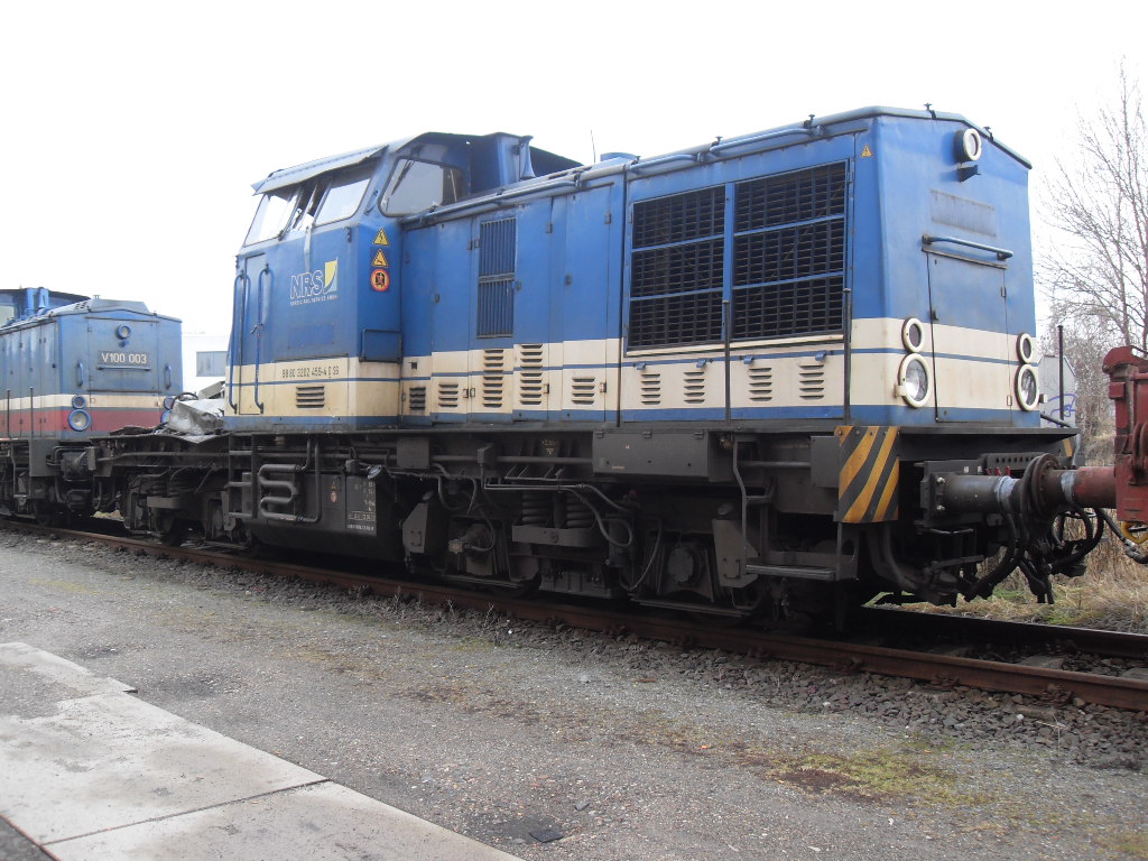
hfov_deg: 54.0
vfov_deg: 41.8
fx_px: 1128
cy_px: 430
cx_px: 574
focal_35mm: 34
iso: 100
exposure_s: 1/60
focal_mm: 6.3
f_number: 2.8
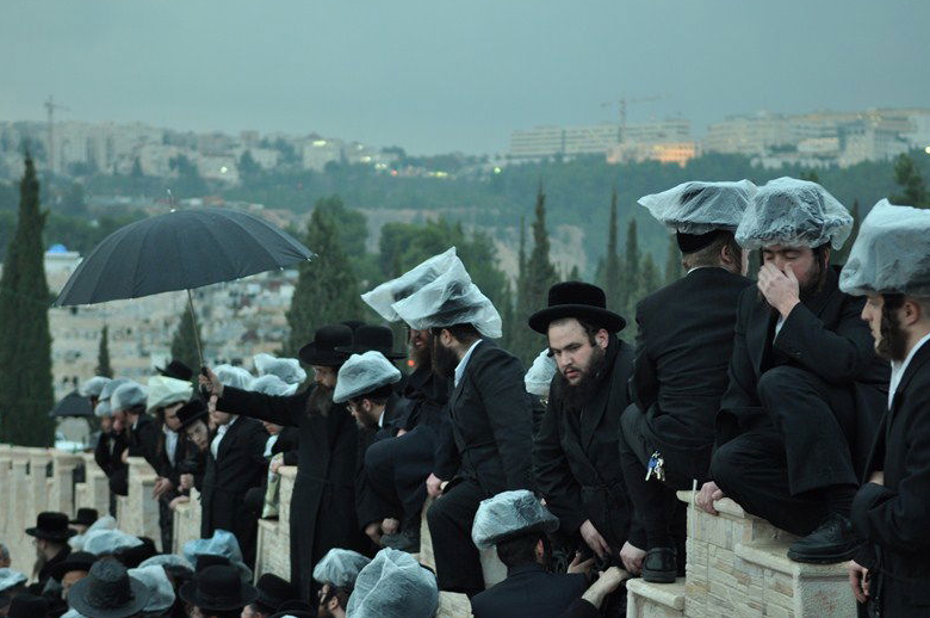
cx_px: 455
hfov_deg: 25.4
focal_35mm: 80
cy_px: 302
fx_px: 2064
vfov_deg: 17.0
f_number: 2.8
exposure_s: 1/40
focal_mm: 52
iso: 500
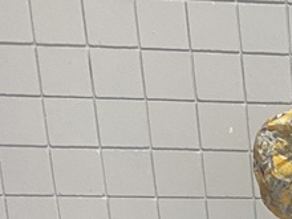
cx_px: 678
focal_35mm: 121
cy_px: 479
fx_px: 1021
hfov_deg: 12.9
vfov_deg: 10.8
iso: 100
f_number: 1.8
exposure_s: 1/60
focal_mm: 4.25
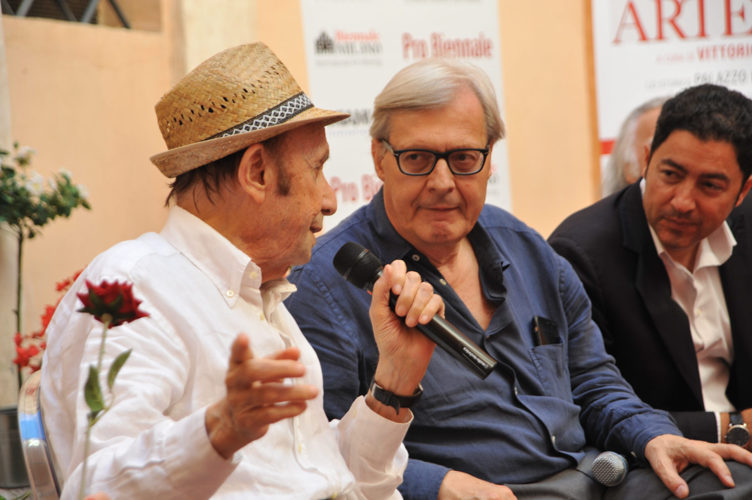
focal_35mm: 120
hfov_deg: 17.1
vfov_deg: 11.4
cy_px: 250
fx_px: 2505
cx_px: 376
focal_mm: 120
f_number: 5.6
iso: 640
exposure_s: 1/50
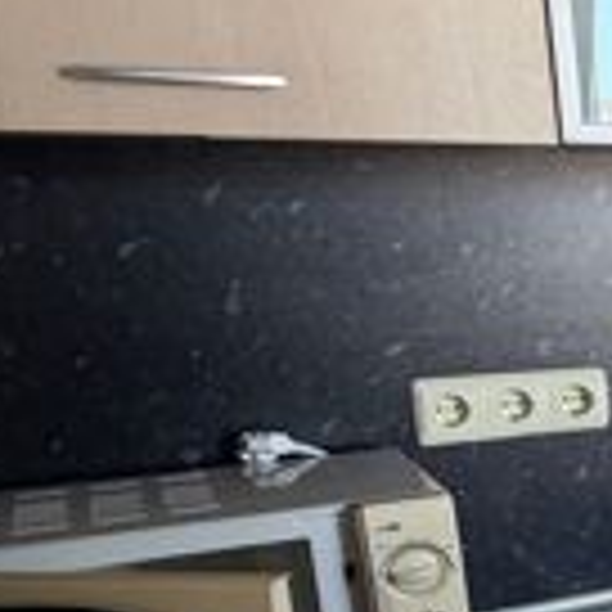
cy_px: 495
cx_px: 1195
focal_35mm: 64
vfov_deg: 26.4
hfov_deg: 18.5
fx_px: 1280
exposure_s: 1/100
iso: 320
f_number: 2.2
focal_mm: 2.22
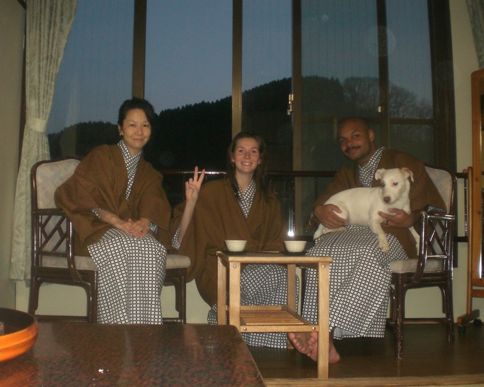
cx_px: 235
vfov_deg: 37.3
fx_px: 573
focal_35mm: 40
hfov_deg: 45.8
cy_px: 194
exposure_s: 1/30
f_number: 3.1
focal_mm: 6.3
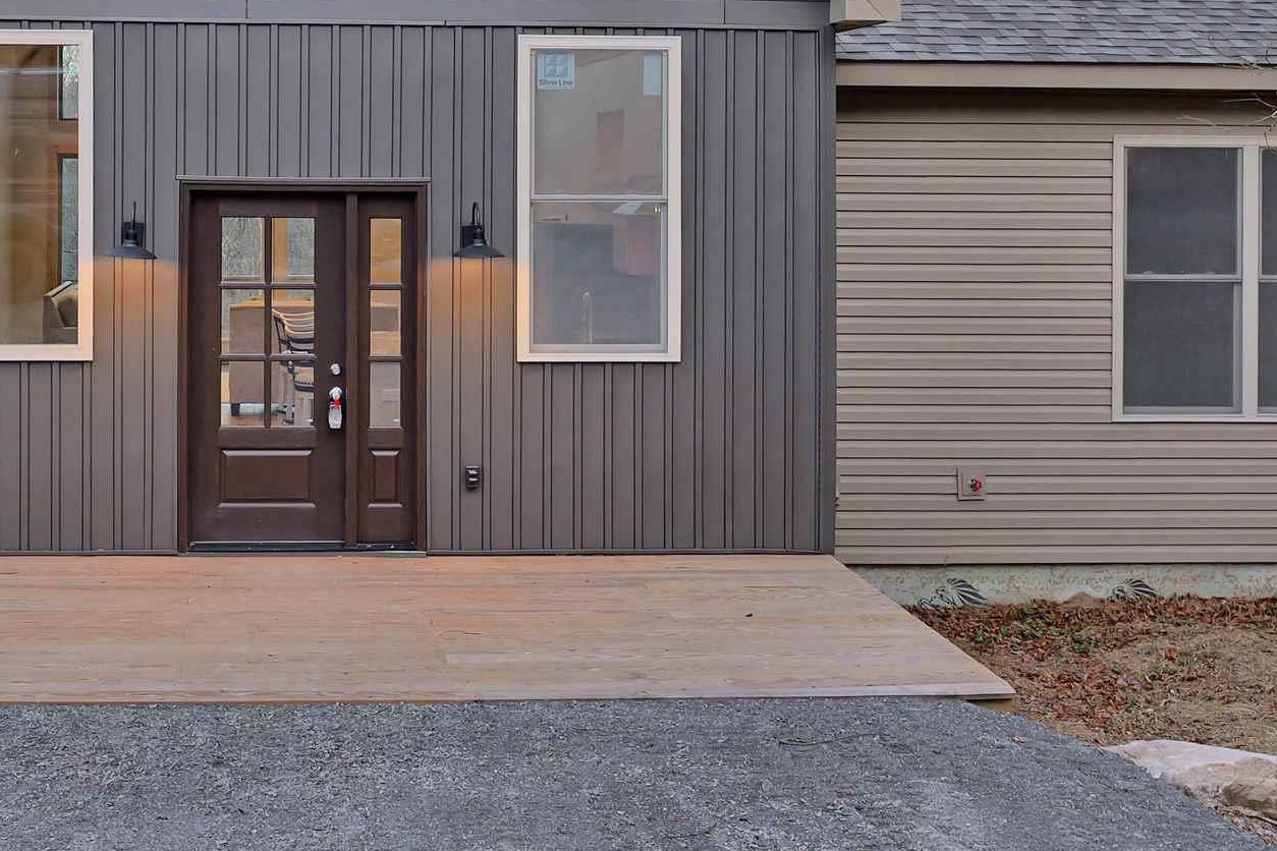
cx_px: 351
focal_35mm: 49
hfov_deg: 39.5
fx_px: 1738
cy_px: -39
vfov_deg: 25.8
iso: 100
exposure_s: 1/60
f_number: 4.6
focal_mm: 20
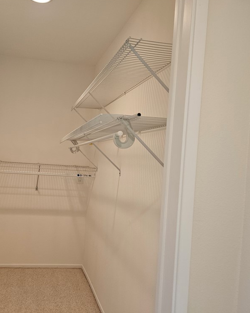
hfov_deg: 45.9
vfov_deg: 57.2
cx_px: 72
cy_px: 158
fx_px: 287
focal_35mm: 31
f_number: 1.8
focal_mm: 5.4
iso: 200
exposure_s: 1/120
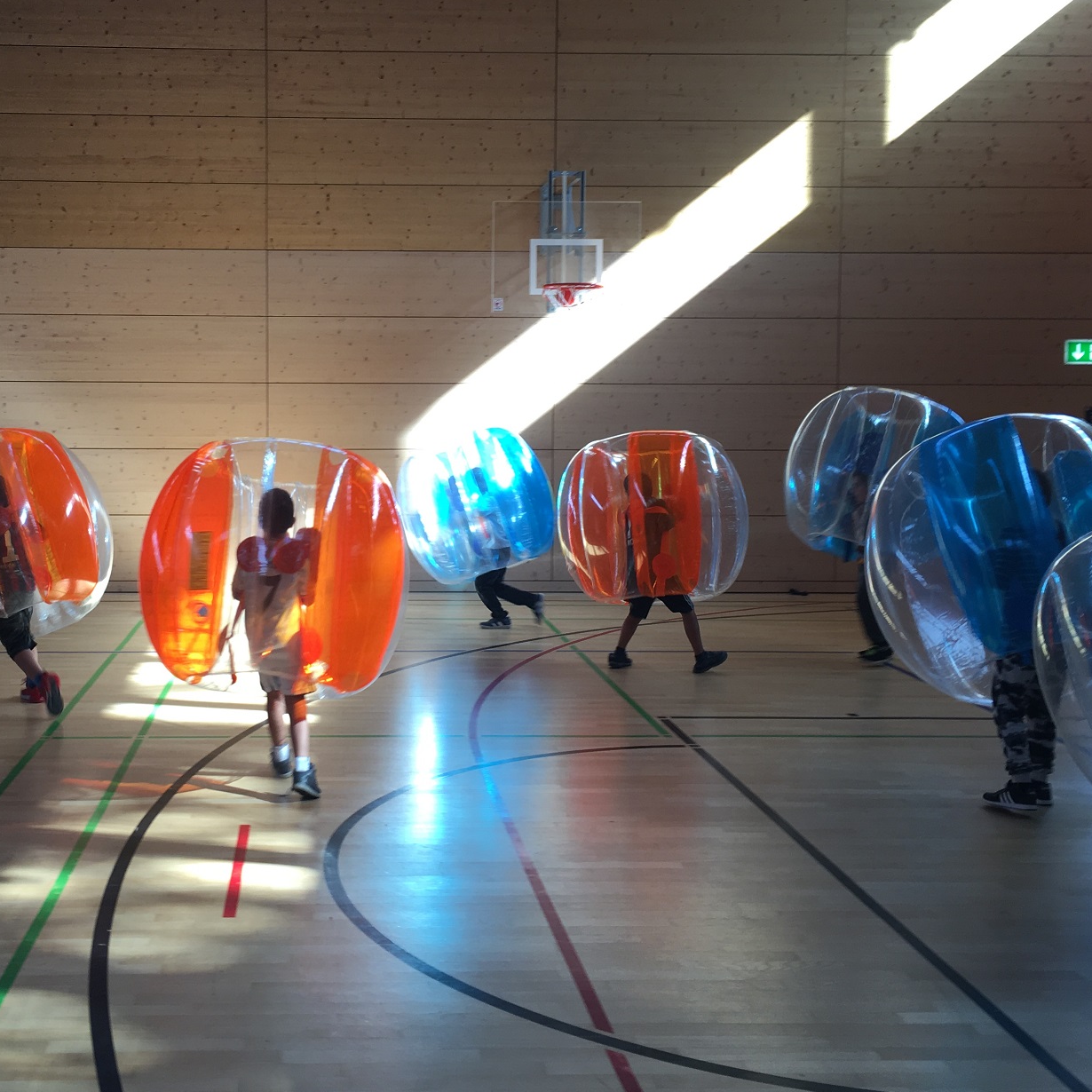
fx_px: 1428
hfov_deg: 41.3
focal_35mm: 40
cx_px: 362
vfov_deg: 41.8
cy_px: 481
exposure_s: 1/50
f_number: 2.2
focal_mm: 4.15
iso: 25
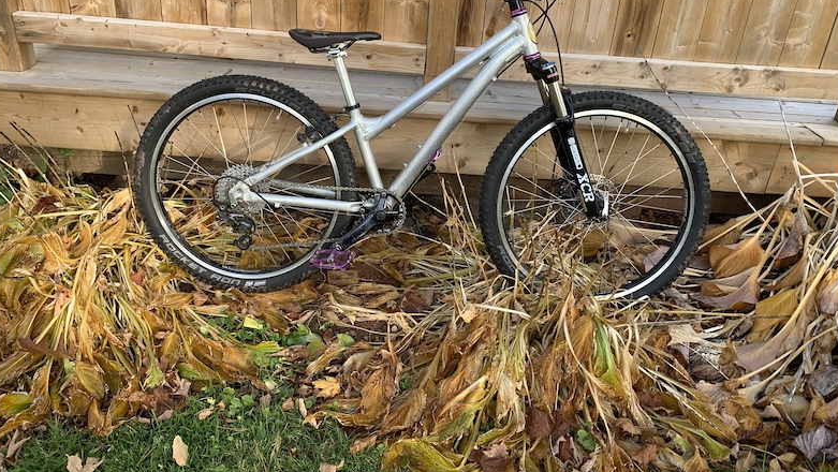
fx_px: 645
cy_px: 161
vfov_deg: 39.8
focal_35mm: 29
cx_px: 420
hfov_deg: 66.0
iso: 25
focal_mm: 4.25
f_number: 1.8
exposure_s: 1/152
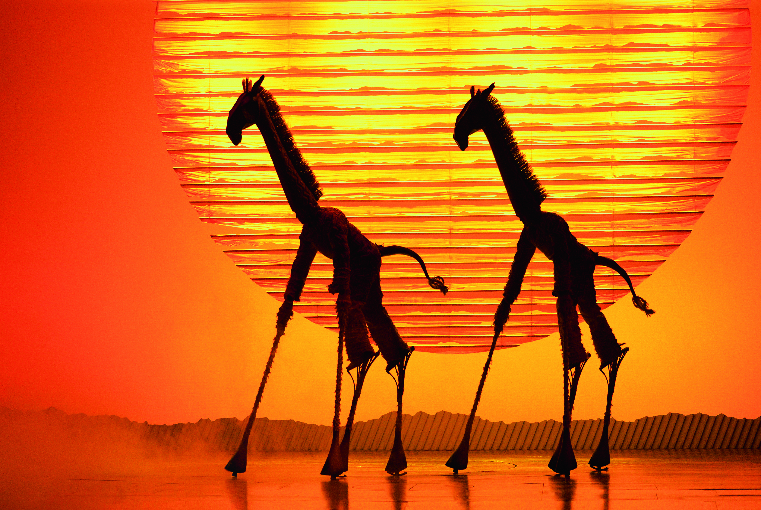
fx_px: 2222
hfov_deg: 19.4
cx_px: 380
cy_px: 255
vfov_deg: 13.1
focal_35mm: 105
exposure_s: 1/250
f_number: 2.8
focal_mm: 70
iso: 3200
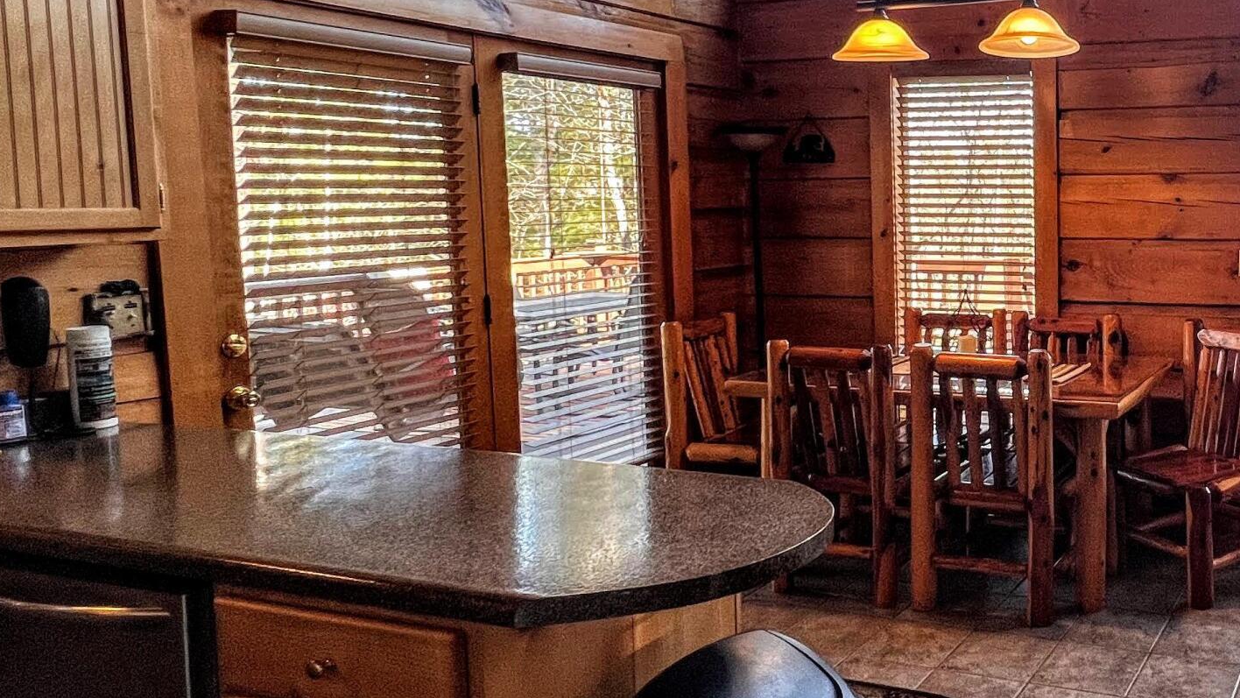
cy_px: 283
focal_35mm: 30
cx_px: 1096
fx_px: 987
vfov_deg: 38.8
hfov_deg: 56.3
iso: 100
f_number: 1.8
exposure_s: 1/120
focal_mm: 1.57
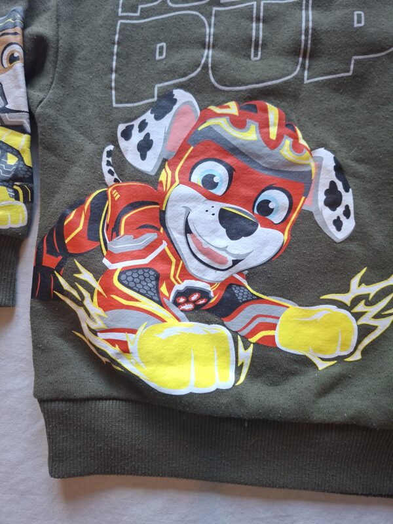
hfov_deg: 58.9
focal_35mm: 23
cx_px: 196
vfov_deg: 73.9
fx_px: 348
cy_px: 262
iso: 160
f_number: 1.8
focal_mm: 5.54
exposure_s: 1/50
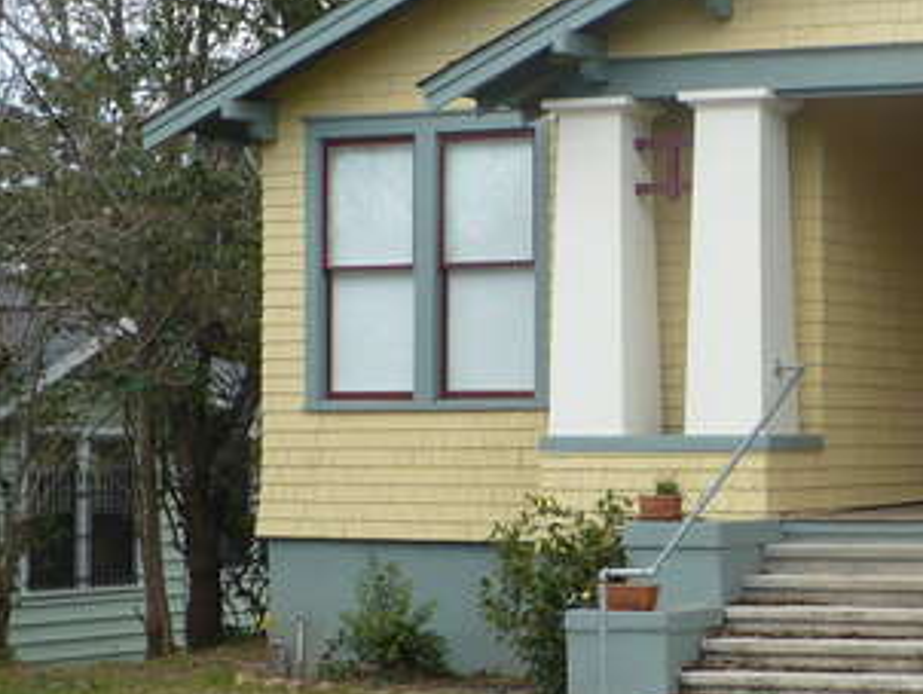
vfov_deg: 15.1
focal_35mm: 98
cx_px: 1122
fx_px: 2615
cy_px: 355
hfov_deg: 18.9
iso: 100
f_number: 2.8
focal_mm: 6.1
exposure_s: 1/400
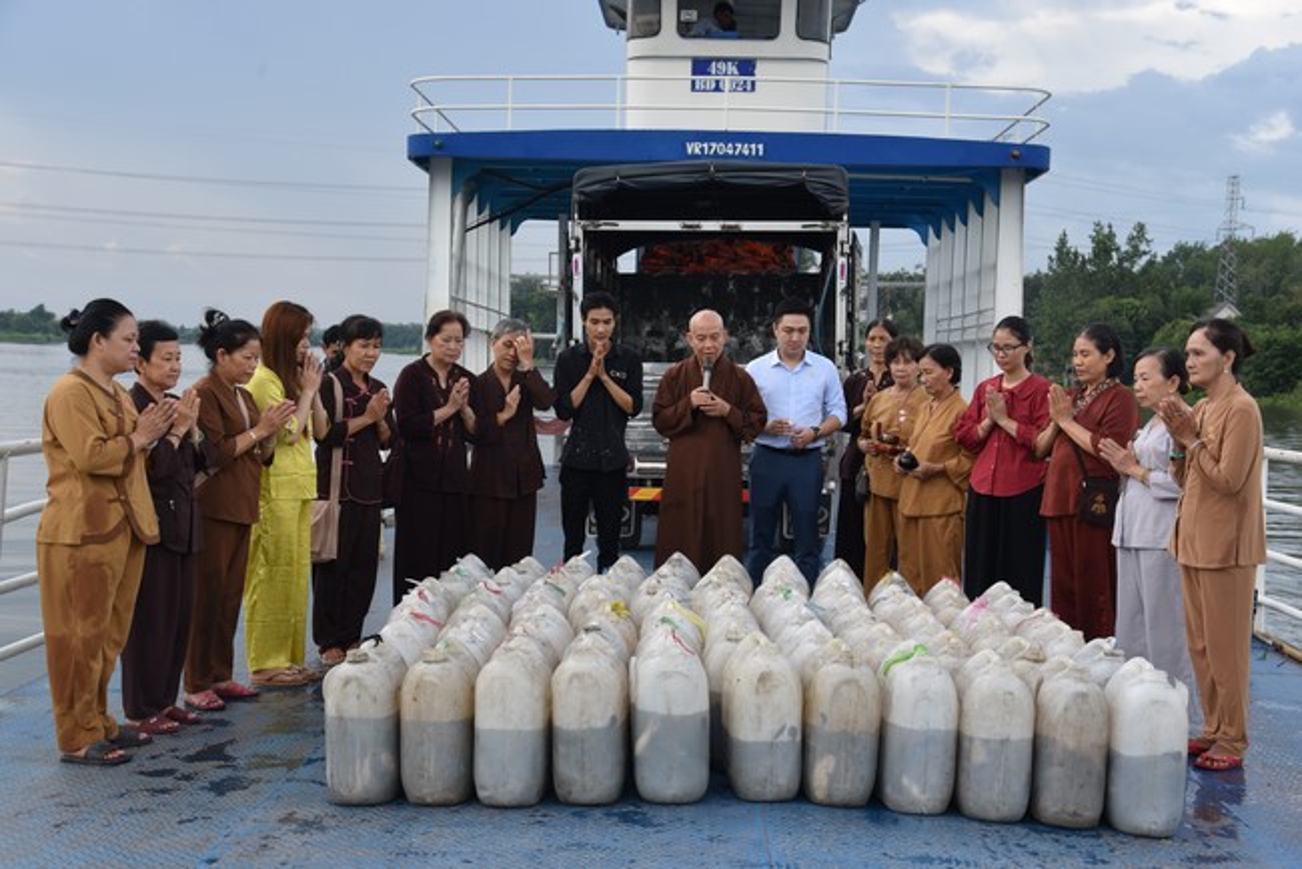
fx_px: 1737
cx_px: 651
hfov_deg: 41.1
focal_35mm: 48
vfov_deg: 28.1
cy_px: 434
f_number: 6.3
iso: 400
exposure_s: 1/160
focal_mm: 48
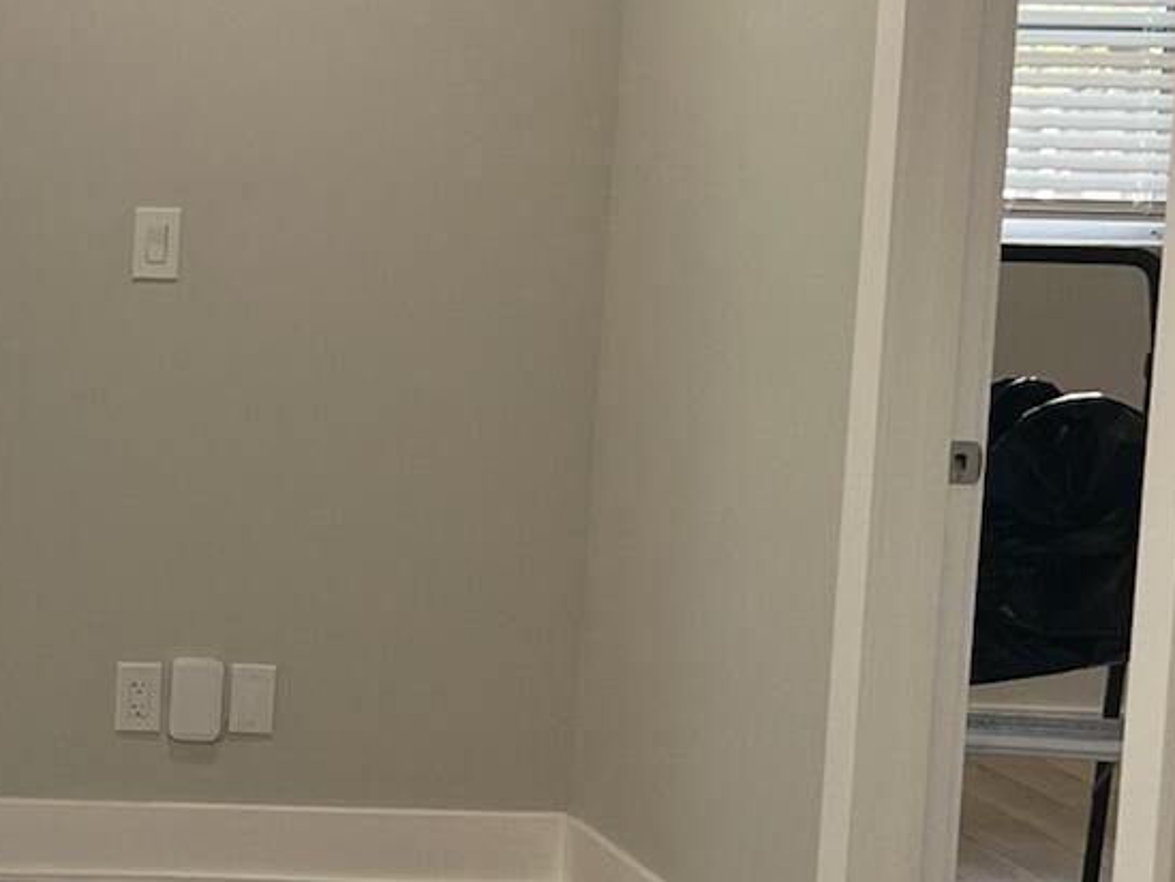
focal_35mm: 97
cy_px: 439
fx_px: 3293
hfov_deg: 18.2
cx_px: -529
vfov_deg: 15.3
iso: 50
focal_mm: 5.7
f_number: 1.5
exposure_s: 1/120
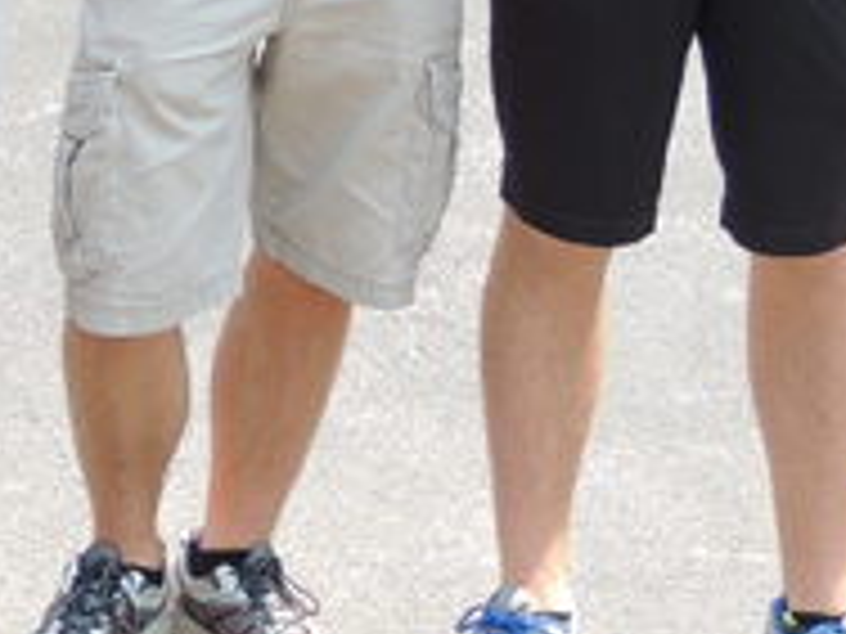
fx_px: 3739
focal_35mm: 153
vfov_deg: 9.4
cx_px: -630
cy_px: -382
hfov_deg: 12.0
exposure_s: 1/200
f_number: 3.3
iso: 100
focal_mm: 7.1
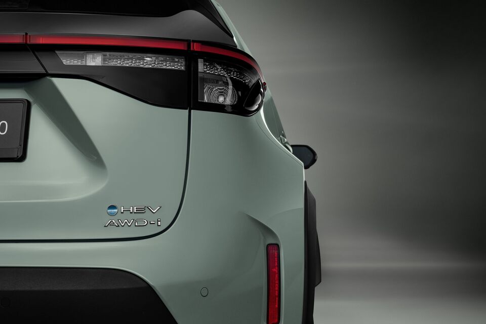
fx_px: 675
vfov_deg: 27.0
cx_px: 243
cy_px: 162
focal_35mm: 50
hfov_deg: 39.6
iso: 125
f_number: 9
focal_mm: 50
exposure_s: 30
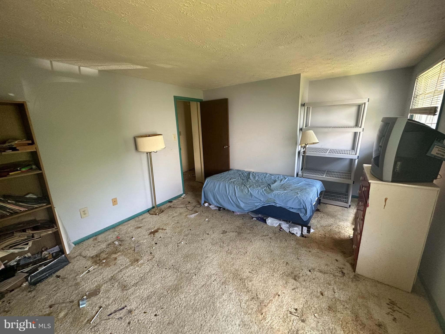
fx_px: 180
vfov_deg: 85.7
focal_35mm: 14
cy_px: 167
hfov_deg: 102.1
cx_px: 222
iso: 250
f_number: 2.2
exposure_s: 1/99
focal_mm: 2.22
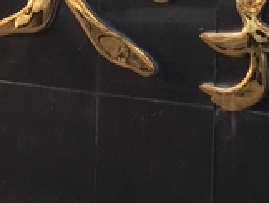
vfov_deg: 10.2
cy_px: -53
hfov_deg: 13.7
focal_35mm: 143
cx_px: 38
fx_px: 1113
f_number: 2.2
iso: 40
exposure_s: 1/120
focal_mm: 4.15
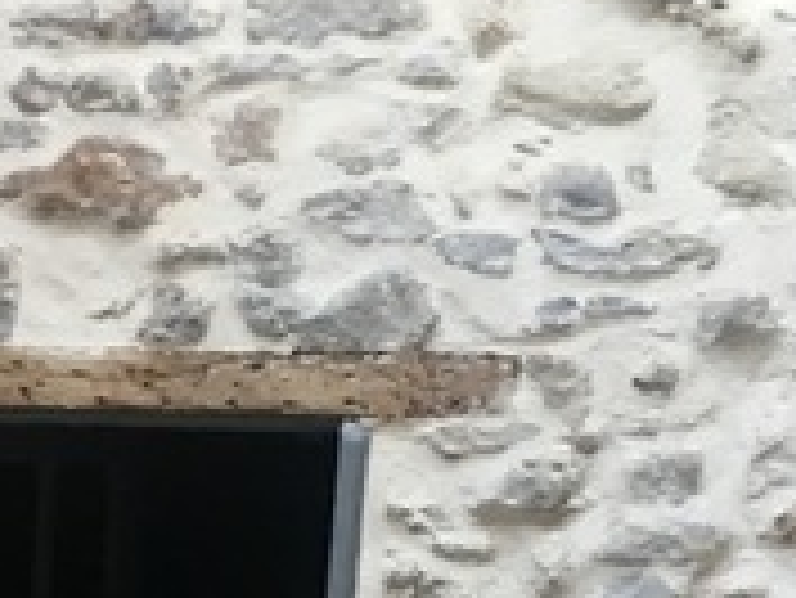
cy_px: 1102
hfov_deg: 10.9
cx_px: -693
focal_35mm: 168
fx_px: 3866
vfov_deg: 8.5
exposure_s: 1/33
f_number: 2.2
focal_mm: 4.15
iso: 100
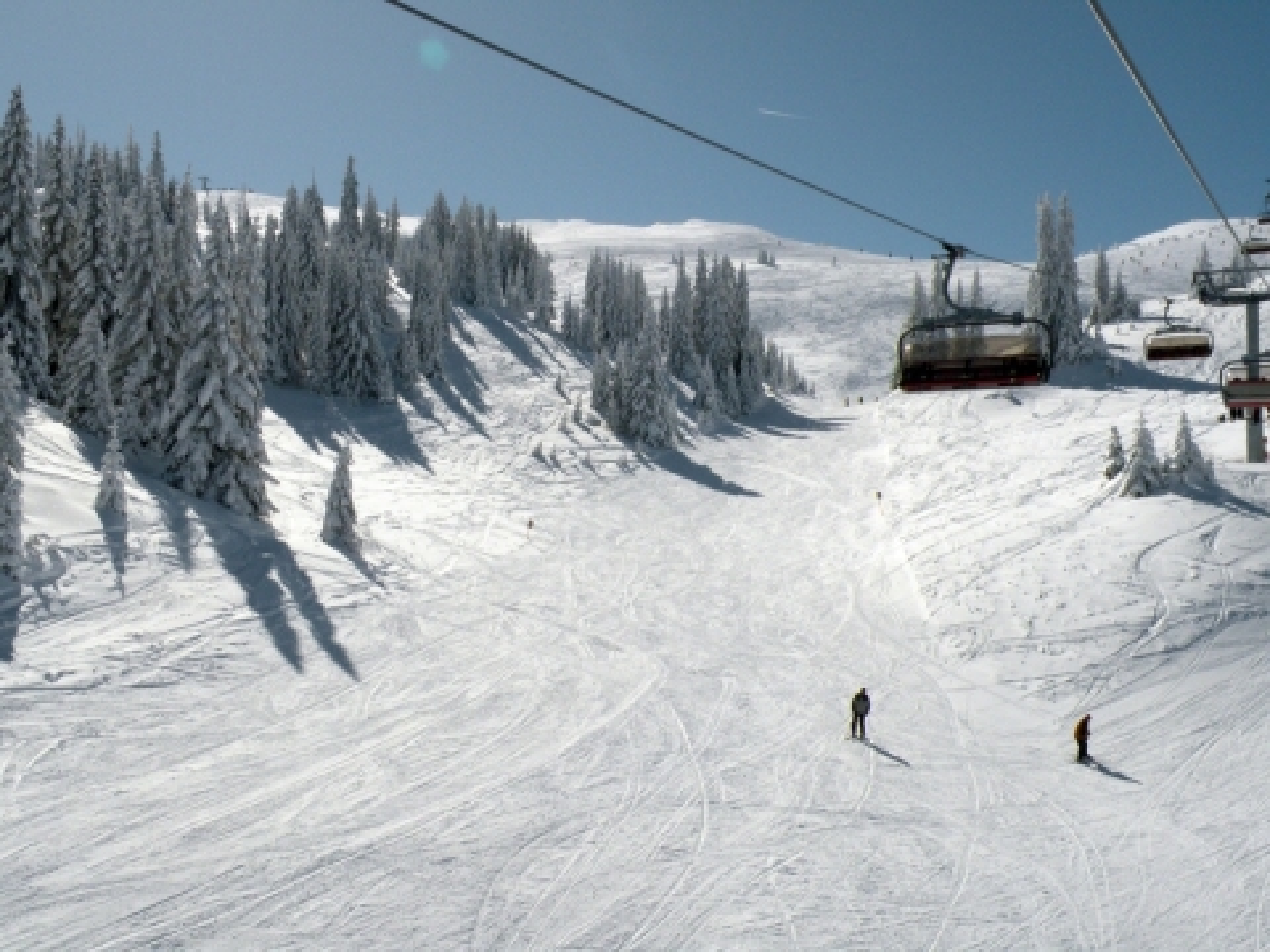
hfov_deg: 44.8
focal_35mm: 42
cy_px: 476
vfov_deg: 34.3
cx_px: 635
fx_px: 1541
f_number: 8
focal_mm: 7.4
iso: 200
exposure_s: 1/1650
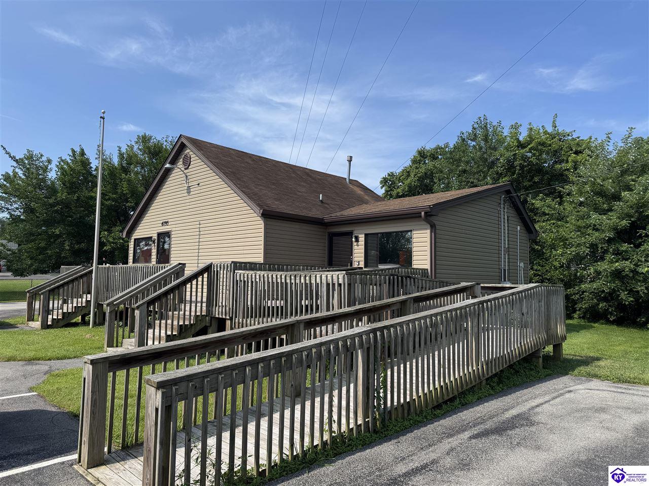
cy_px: 243
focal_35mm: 24
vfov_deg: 56.8
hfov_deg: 71.6
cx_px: 324
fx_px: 450
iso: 80
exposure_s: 1/3597
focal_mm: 6.76
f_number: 1.78
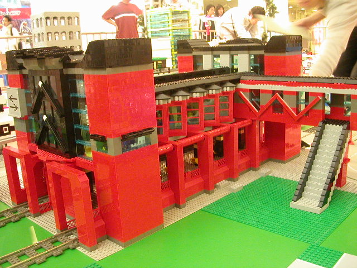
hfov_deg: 50.1
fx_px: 382
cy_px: 134
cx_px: 178
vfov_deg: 38.7
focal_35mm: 37
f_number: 2.7
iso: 400
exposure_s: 1/8.2
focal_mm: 5.6
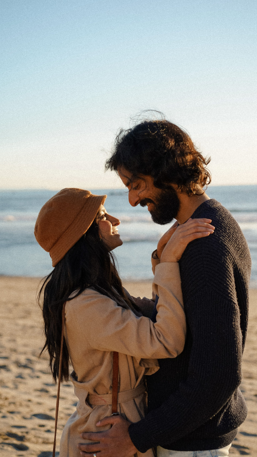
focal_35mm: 58
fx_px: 703
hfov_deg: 20.7
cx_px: 136
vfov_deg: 36.0
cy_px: 229
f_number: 3.5
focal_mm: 55
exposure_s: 1/1000
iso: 200
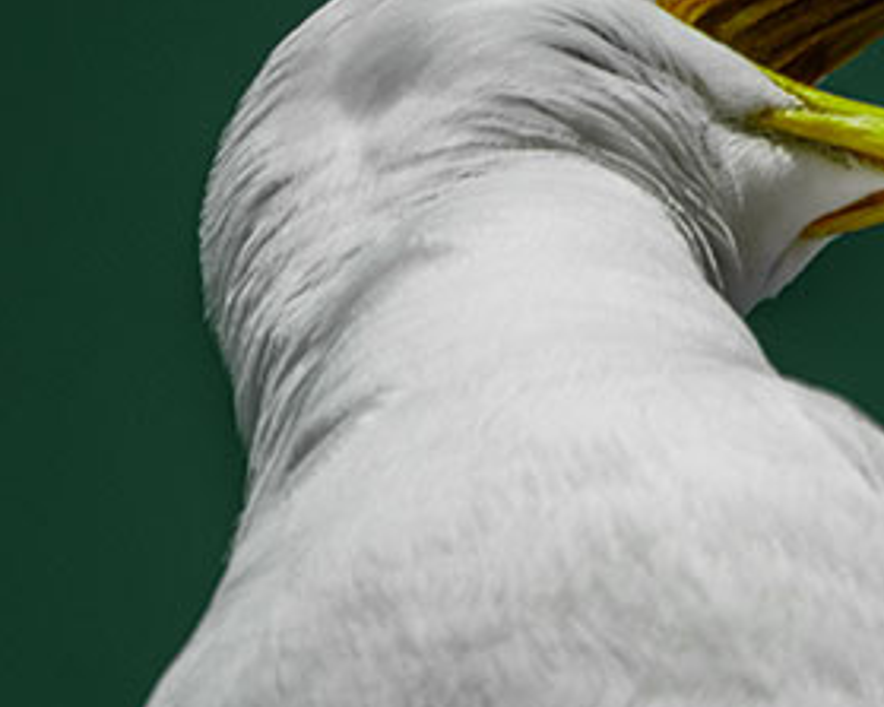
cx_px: 688
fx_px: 52805
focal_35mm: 2019
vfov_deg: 0.8
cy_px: 243
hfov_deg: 1.0
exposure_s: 1/2500
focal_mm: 1200
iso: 1000
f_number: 13
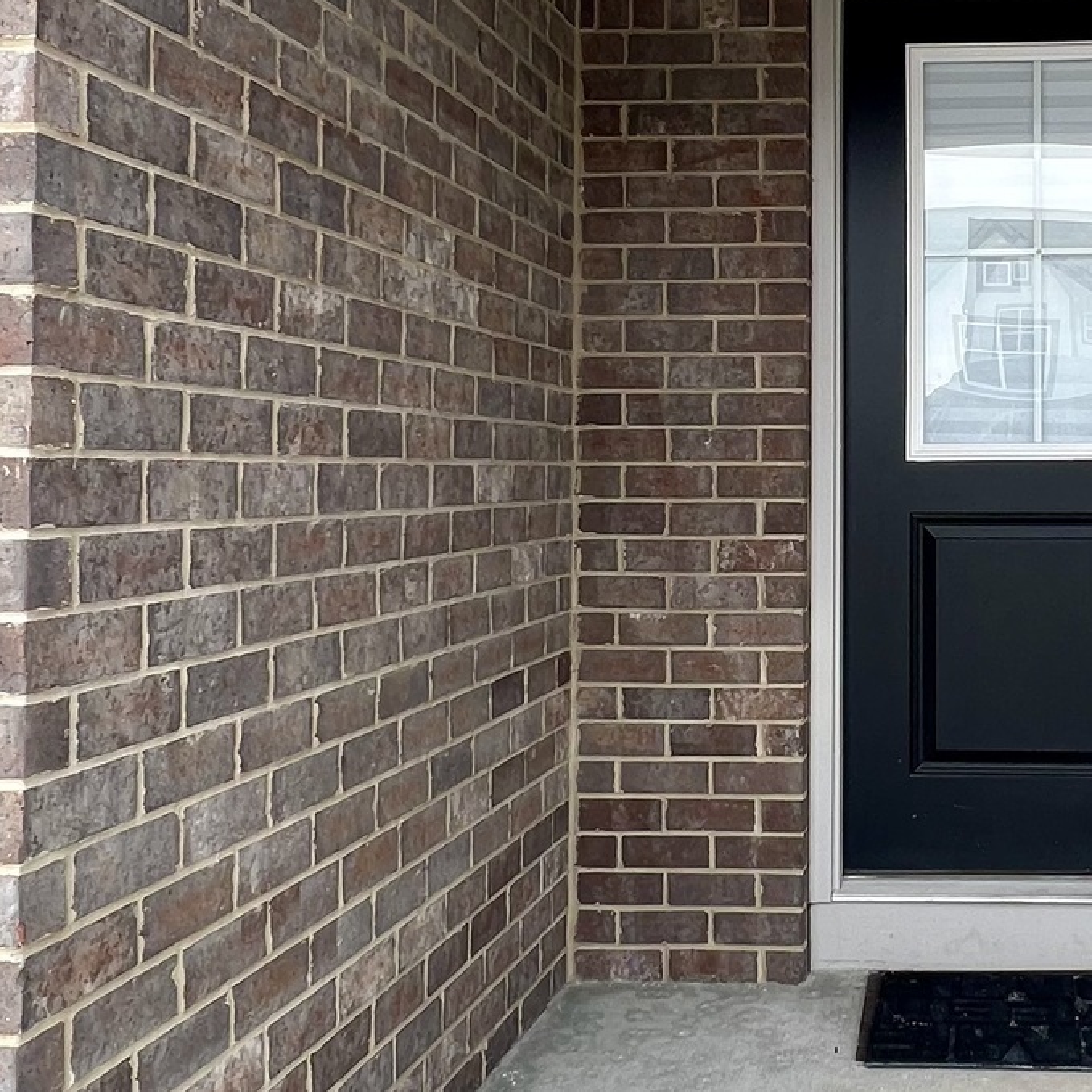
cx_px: 939
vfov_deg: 42.6
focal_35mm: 39
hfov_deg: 40.3
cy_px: 428
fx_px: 1392
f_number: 1.8
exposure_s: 1/130
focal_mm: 1.57
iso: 32
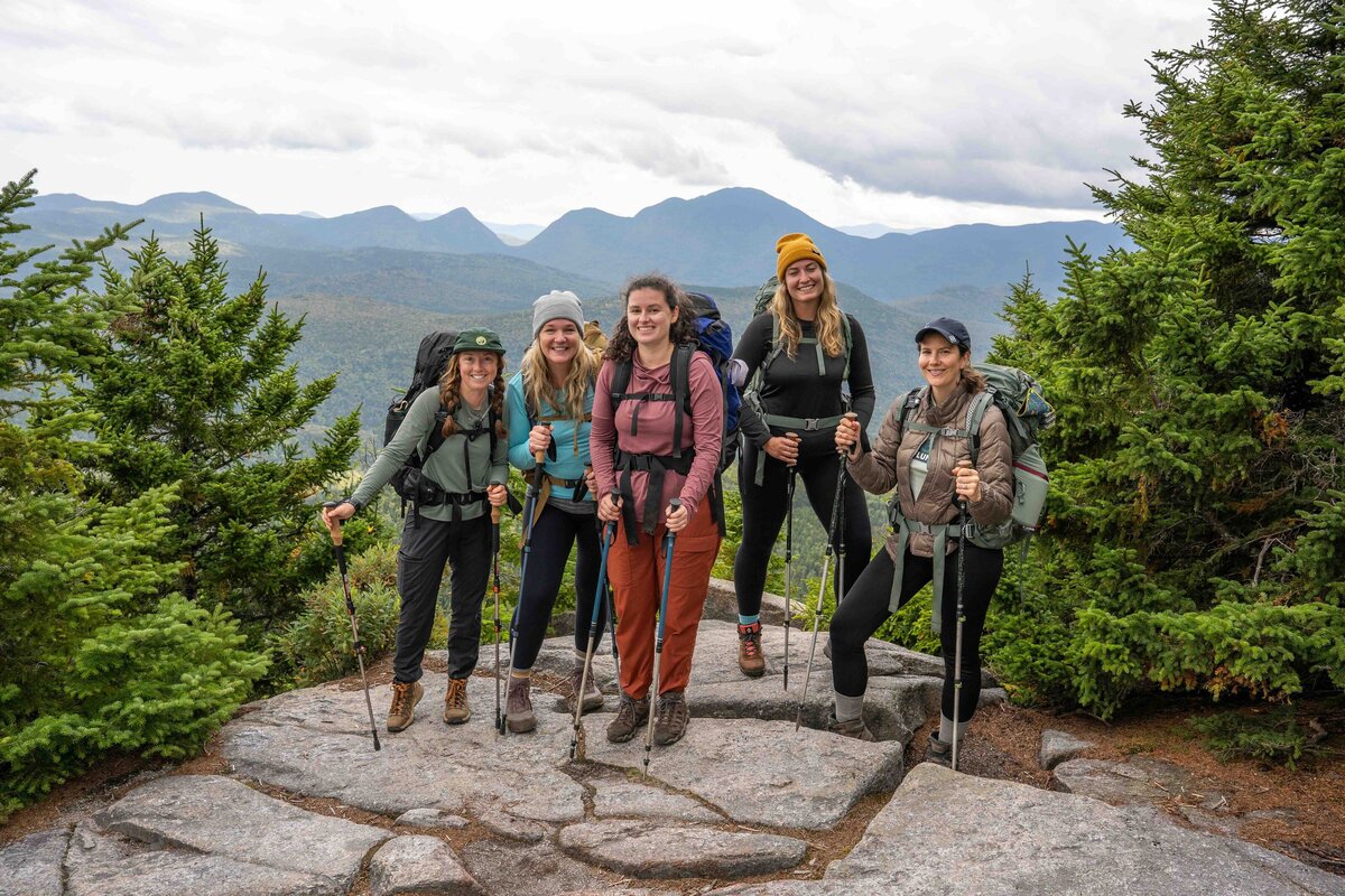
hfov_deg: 61.3
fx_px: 1136
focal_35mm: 30
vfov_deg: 43.1
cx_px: 672
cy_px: 448
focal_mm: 30.4
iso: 200
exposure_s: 1/320
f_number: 5.6
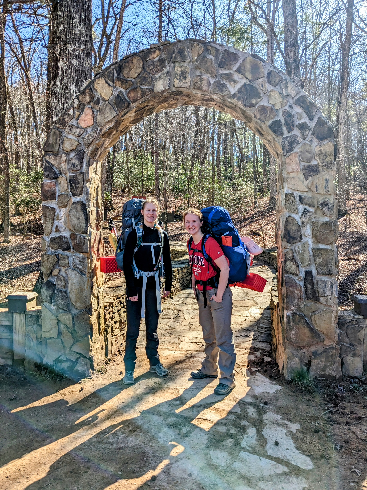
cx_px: 184
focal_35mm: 27
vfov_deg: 65.3
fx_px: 382
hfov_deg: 51.4
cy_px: 245
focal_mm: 4.38
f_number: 1.73
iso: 50
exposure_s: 1/1064
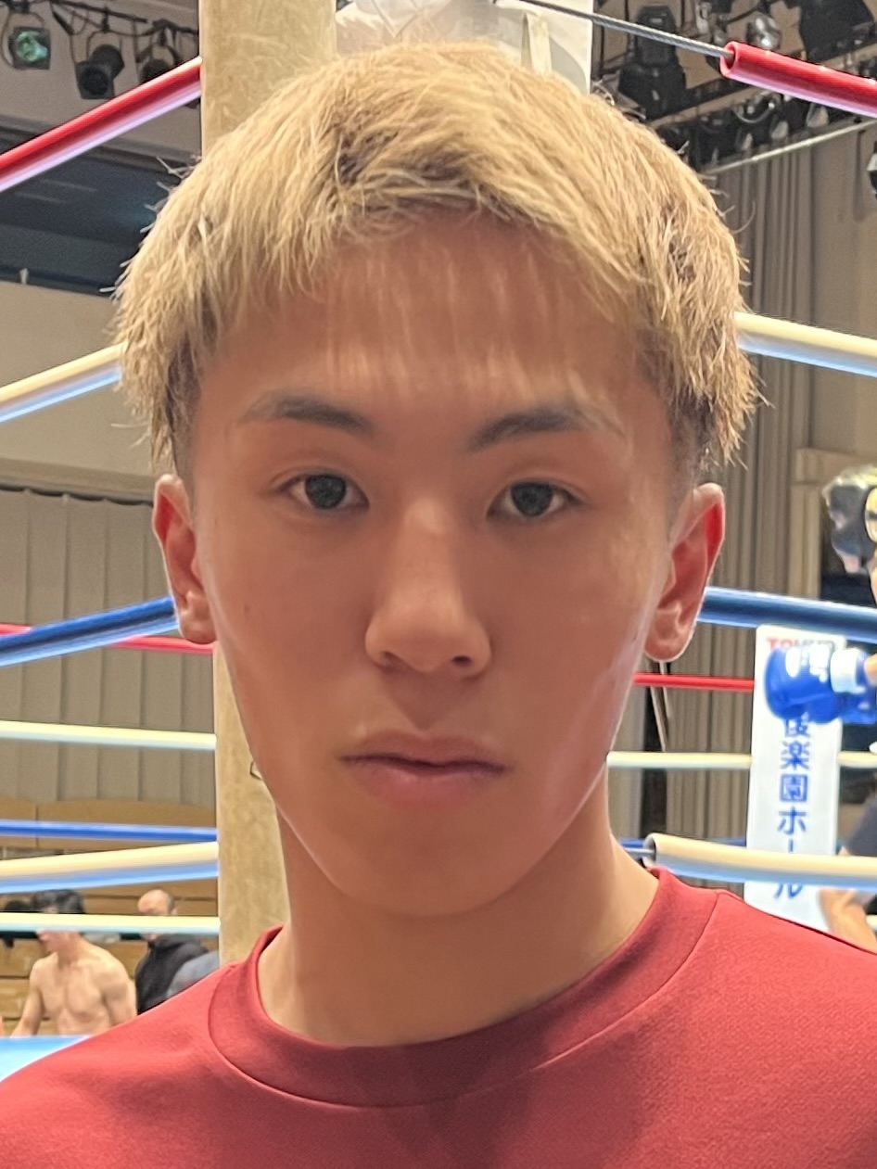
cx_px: 438
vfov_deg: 67.3
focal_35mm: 26
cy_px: 584
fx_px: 878
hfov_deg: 53.1
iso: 160
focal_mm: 5.1
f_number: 1.6
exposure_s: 1/50
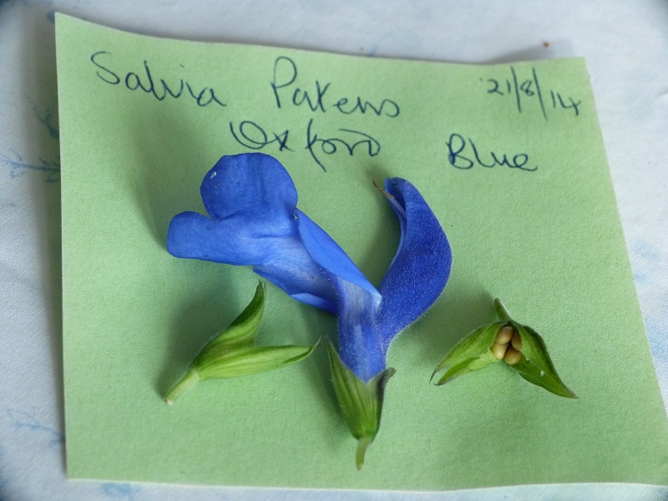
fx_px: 1949
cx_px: 334
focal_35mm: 101
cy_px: 250
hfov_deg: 19.4
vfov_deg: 14.6
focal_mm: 18.2
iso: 320
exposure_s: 1/60
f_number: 3.5
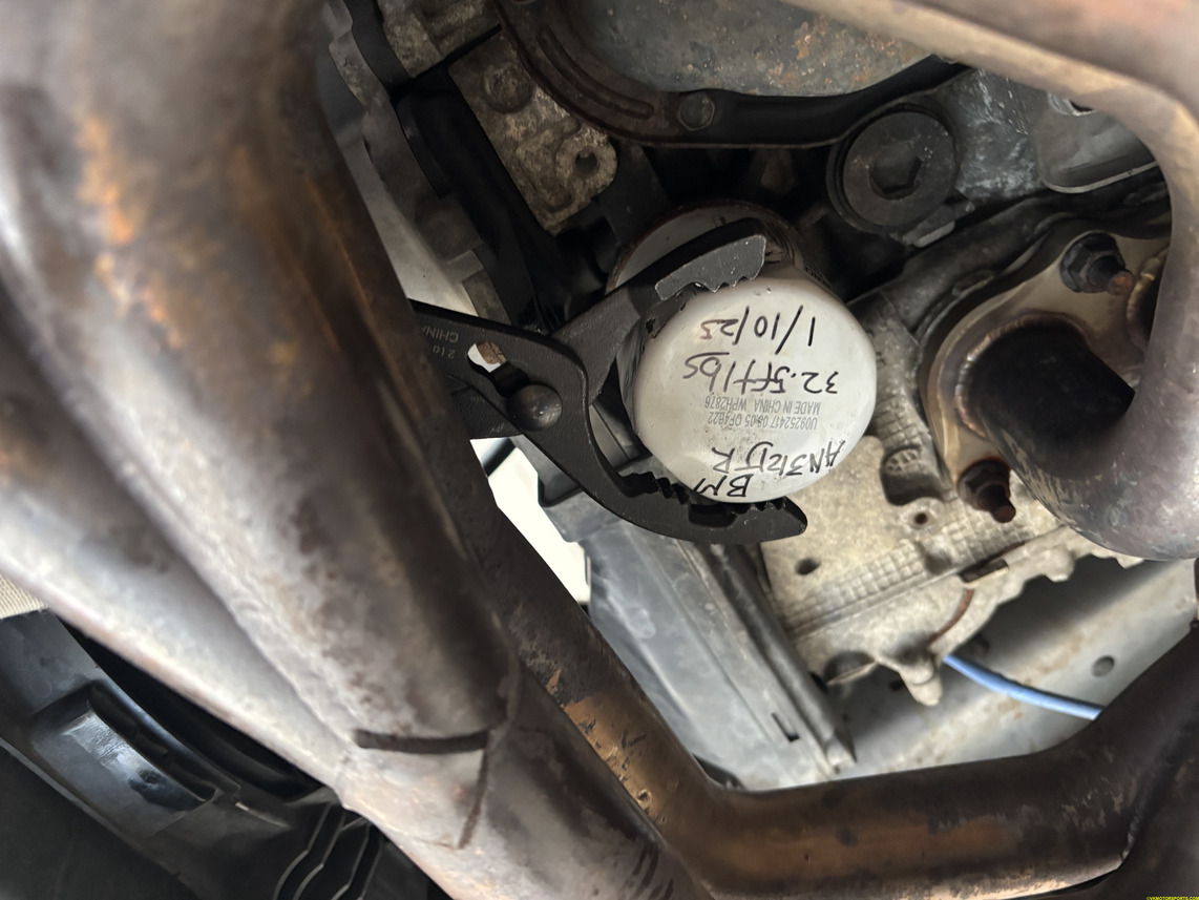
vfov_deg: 53.1
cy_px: 450
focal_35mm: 26
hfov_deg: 67.3
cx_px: 600
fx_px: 901
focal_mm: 5.96
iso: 500
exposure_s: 1/30
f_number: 1.6
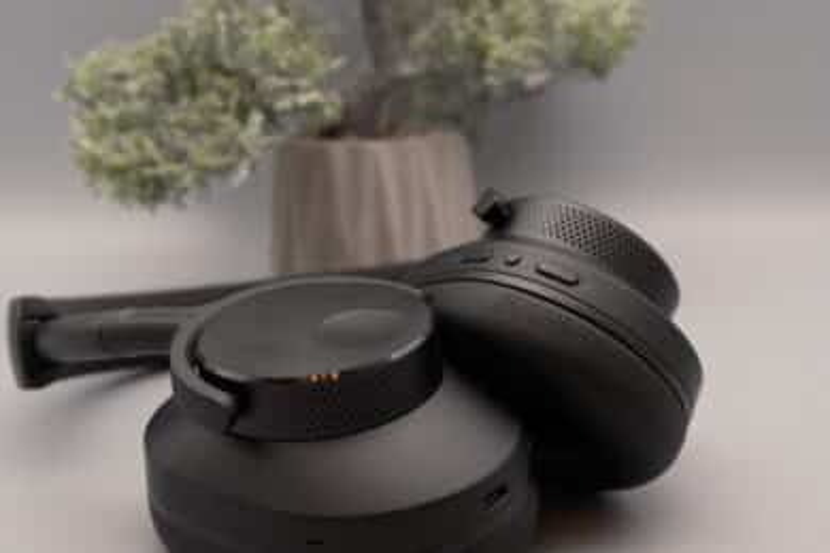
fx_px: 1176
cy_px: 276
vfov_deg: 26.5
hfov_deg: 38.9
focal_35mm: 51
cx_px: 415
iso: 400
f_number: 5.6
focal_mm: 34.3
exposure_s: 1/105
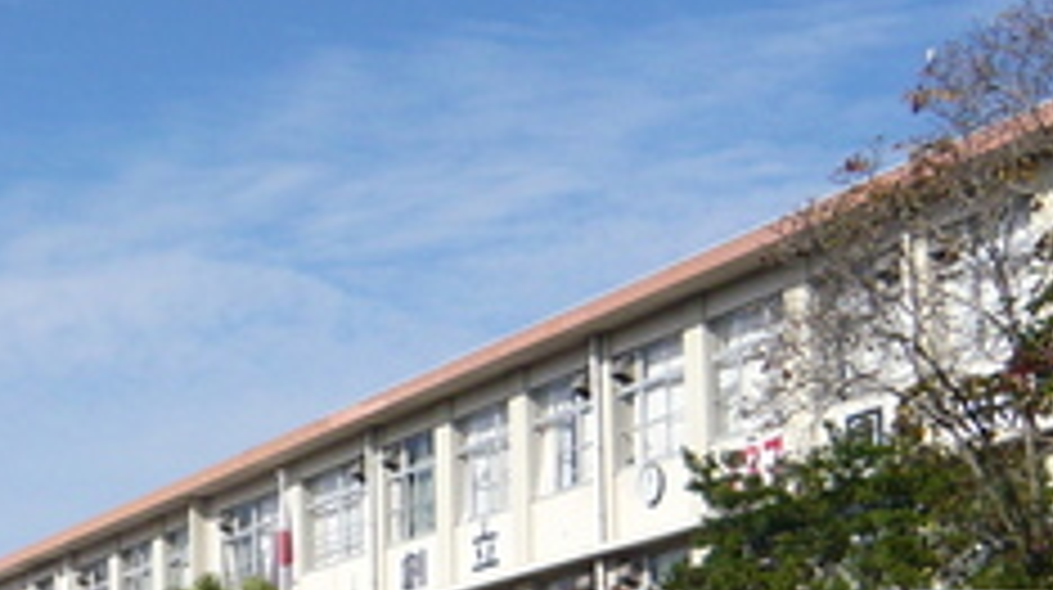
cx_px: 58
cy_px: 565
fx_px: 2733
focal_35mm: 98
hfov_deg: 21.2
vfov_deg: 12.2
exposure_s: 1/250
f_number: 8
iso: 100
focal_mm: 4.6
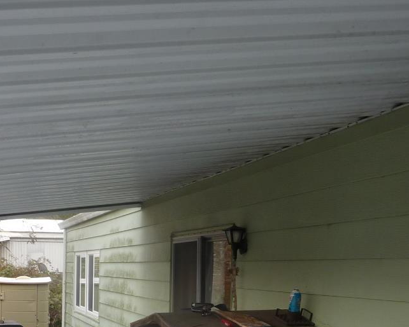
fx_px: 690
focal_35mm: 57
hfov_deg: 32.9
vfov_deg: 25.5
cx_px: 159
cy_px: 317
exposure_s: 1/80
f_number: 3.3
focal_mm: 4.1
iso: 80
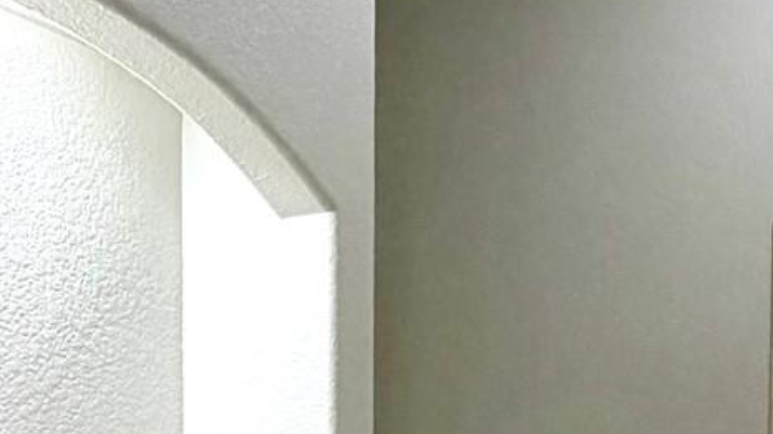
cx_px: 531
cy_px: 588
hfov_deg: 31.1
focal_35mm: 67
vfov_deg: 16.8
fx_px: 1373
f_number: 2.2
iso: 320
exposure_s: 1/120
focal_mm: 2.22
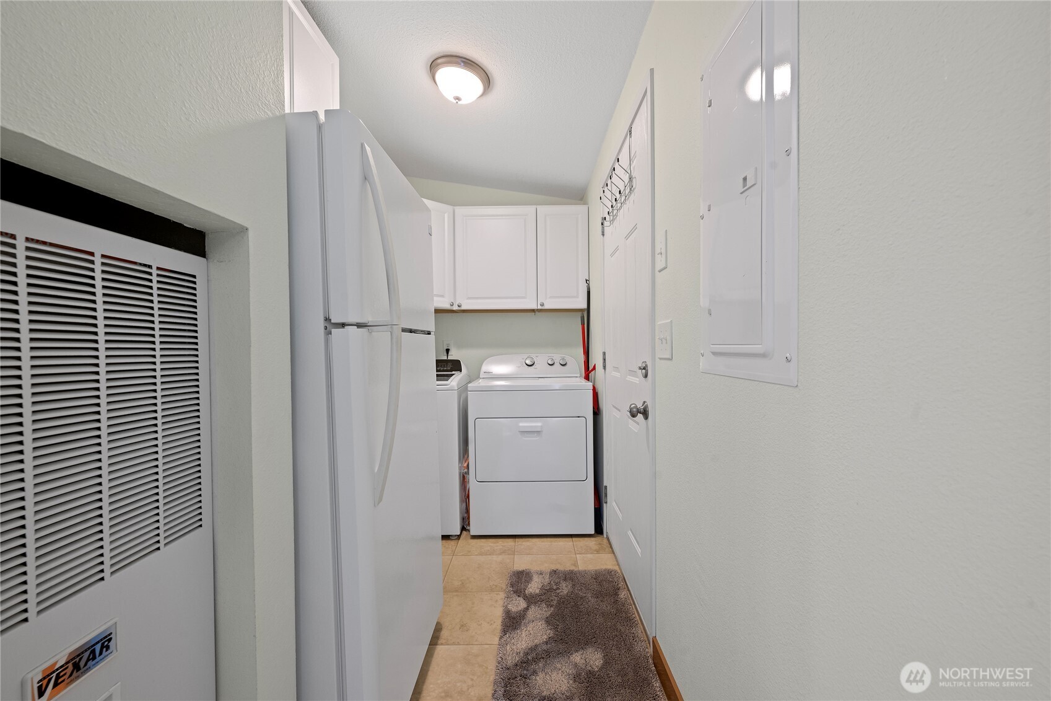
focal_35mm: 14
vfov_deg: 81.2
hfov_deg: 104.3
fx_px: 409
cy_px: 350
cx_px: 526
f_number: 9
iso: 400
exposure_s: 1/3
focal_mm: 14
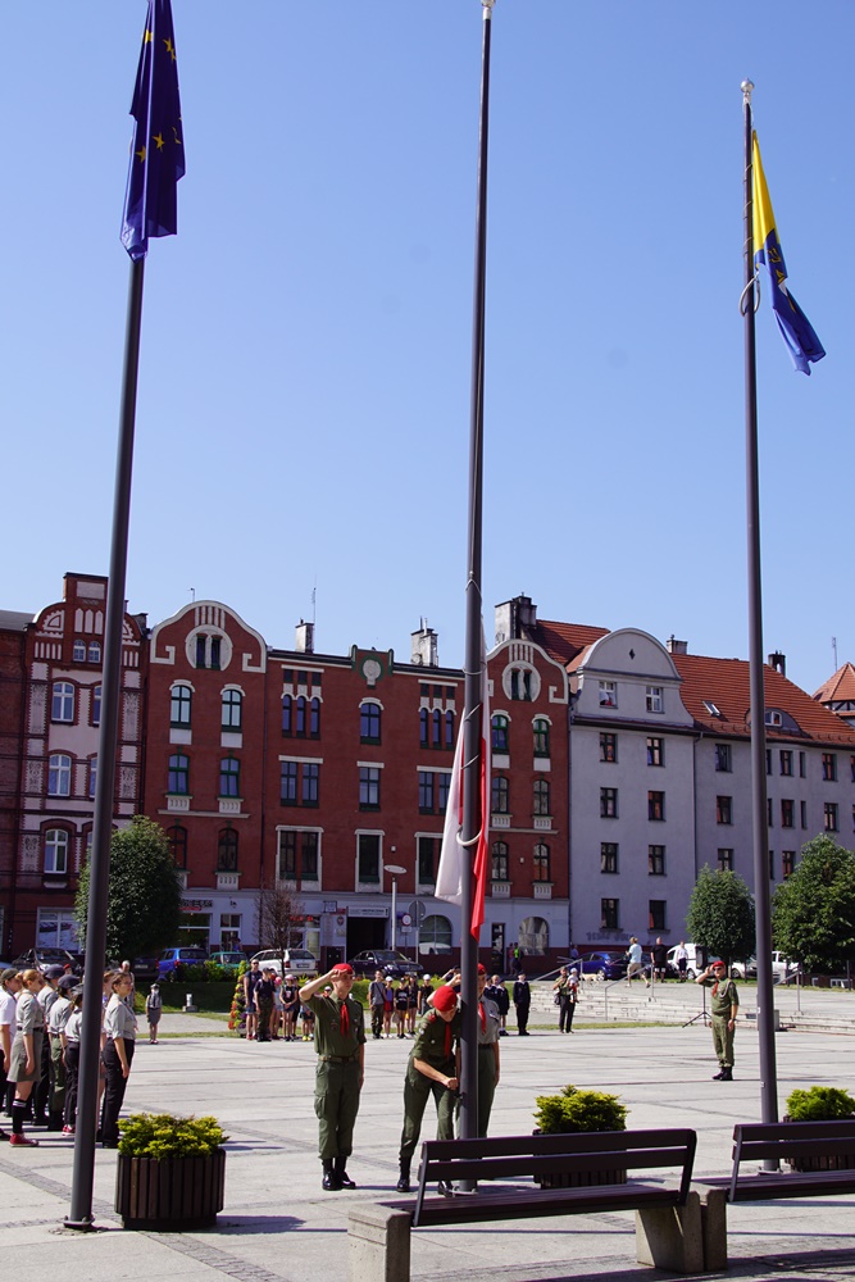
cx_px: 428
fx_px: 1496
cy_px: 641
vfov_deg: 46.4
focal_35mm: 42
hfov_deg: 31.9
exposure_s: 1/125
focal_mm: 28
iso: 100
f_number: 10
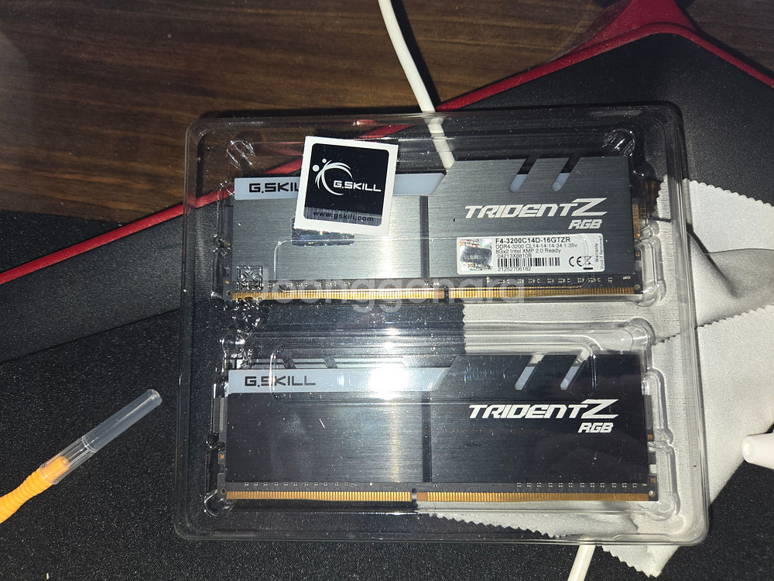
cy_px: 290
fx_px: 514
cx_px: 387
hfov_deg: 73.9
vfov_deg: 58.9
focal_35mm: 23
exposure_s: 1/43.2
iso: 100
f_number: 1.8
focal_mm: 5.4
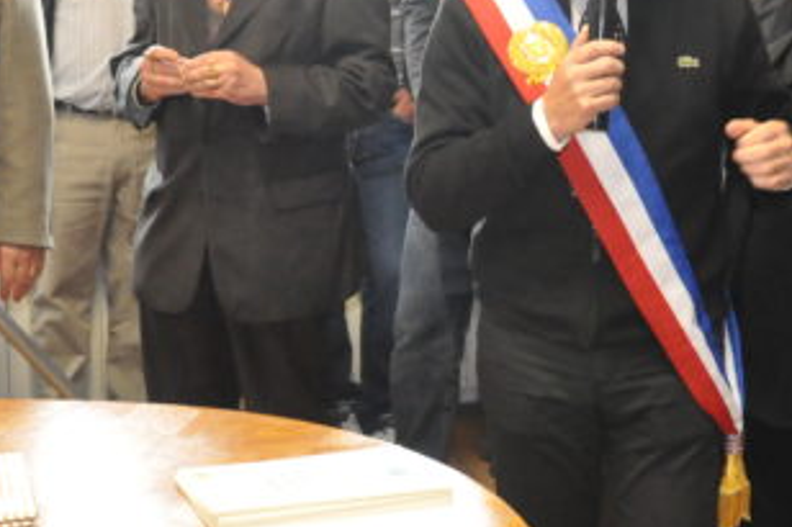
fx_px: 1738
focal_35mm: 79
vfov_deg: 17.2
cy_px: 230
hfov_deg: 25.5
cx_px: 561
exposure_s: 1/60
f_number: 5.6
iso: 3200
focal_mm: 25
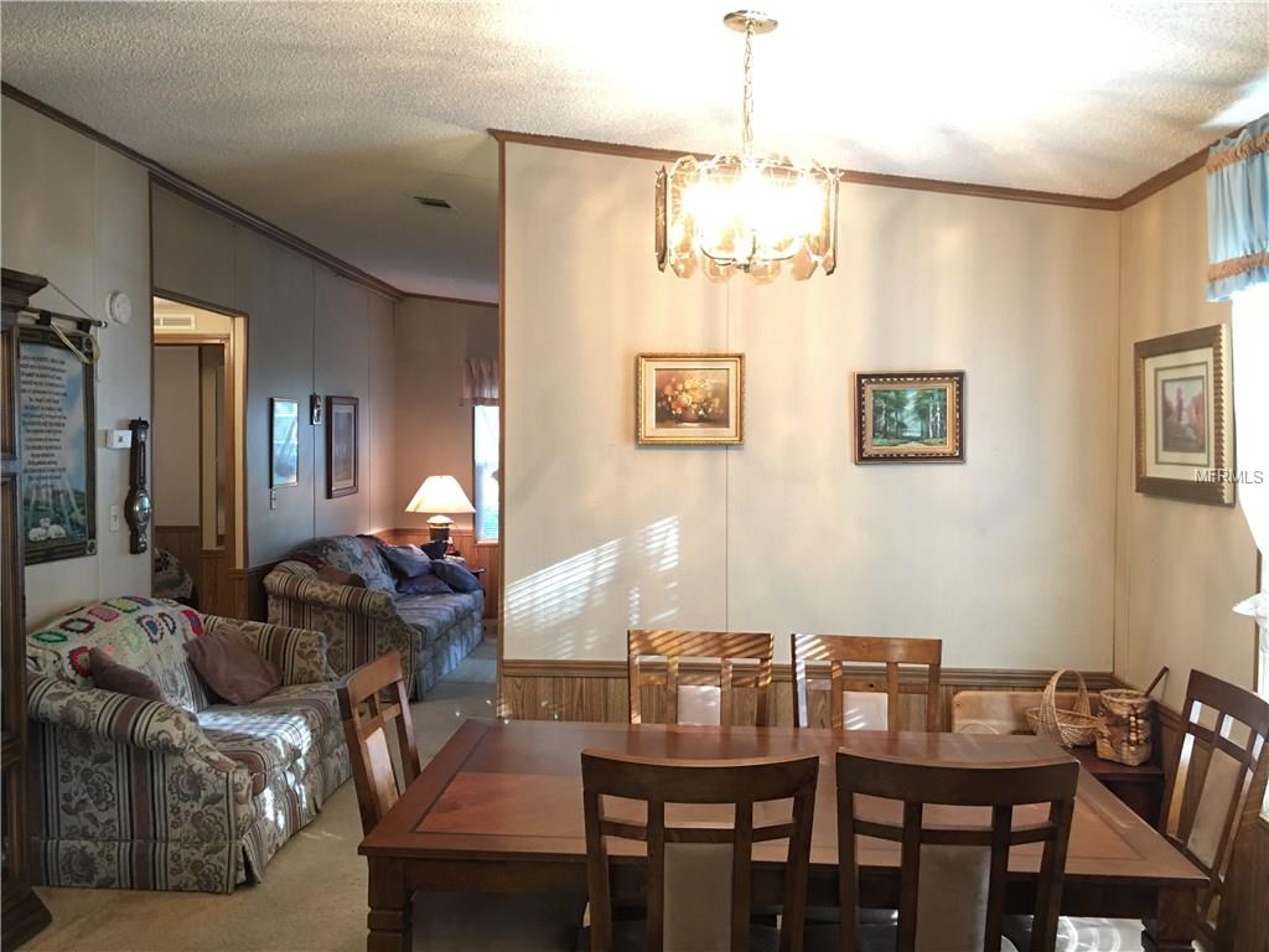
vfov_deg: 48.2
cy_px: 476
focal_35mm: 29
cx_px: 634
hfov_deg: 61.7
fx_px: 1063
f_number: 2.2
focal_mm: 4.15
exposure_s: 1/15
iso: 64
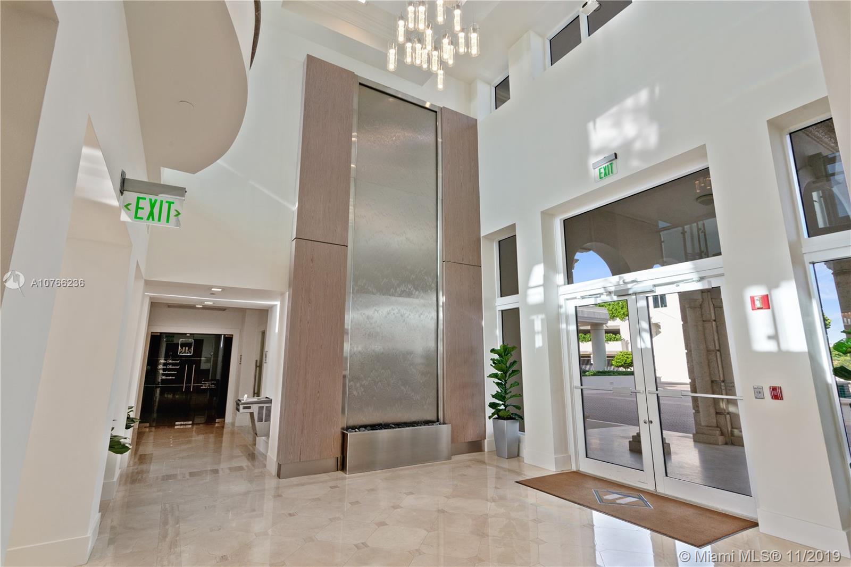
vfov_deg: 70.4
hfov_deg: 93.3
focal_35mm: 17
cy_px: 284
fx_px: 402
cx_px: 426
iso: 200
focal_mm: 17
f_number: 8
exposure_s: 1/50
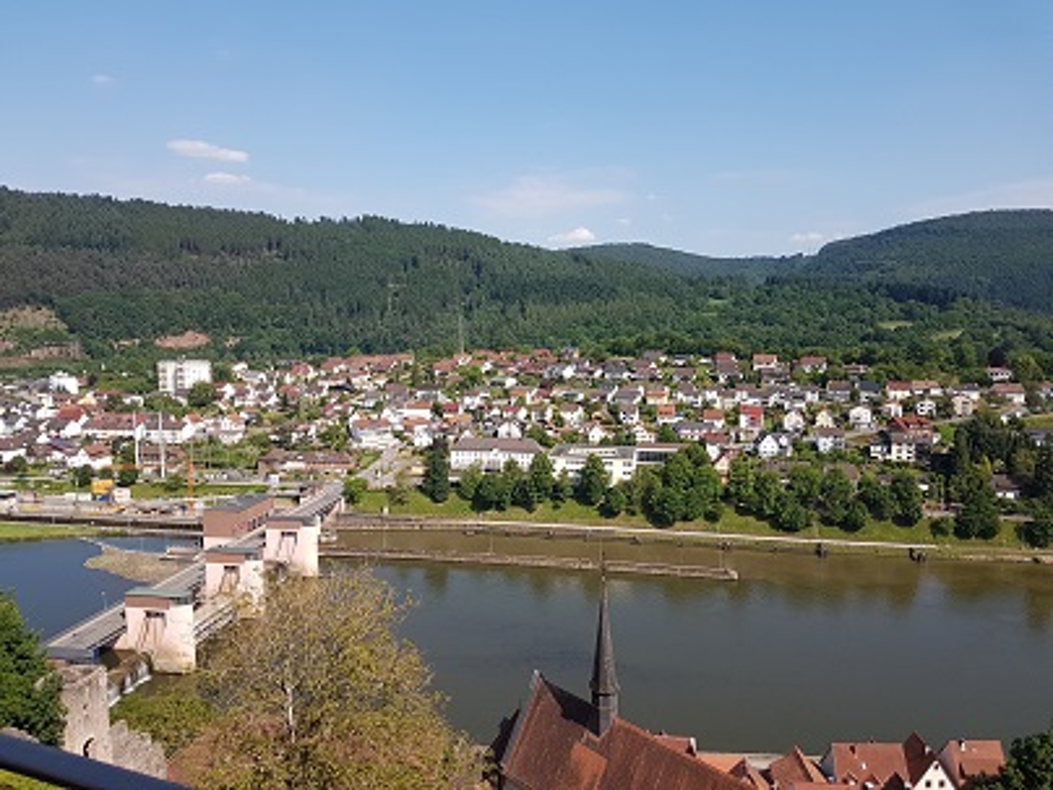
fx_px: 791
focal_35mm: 26
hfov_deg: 67.3
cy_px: 395
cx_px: 526
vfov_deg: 53.1
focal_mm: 4.2
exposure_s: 1/1748
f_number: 1.7
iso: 40
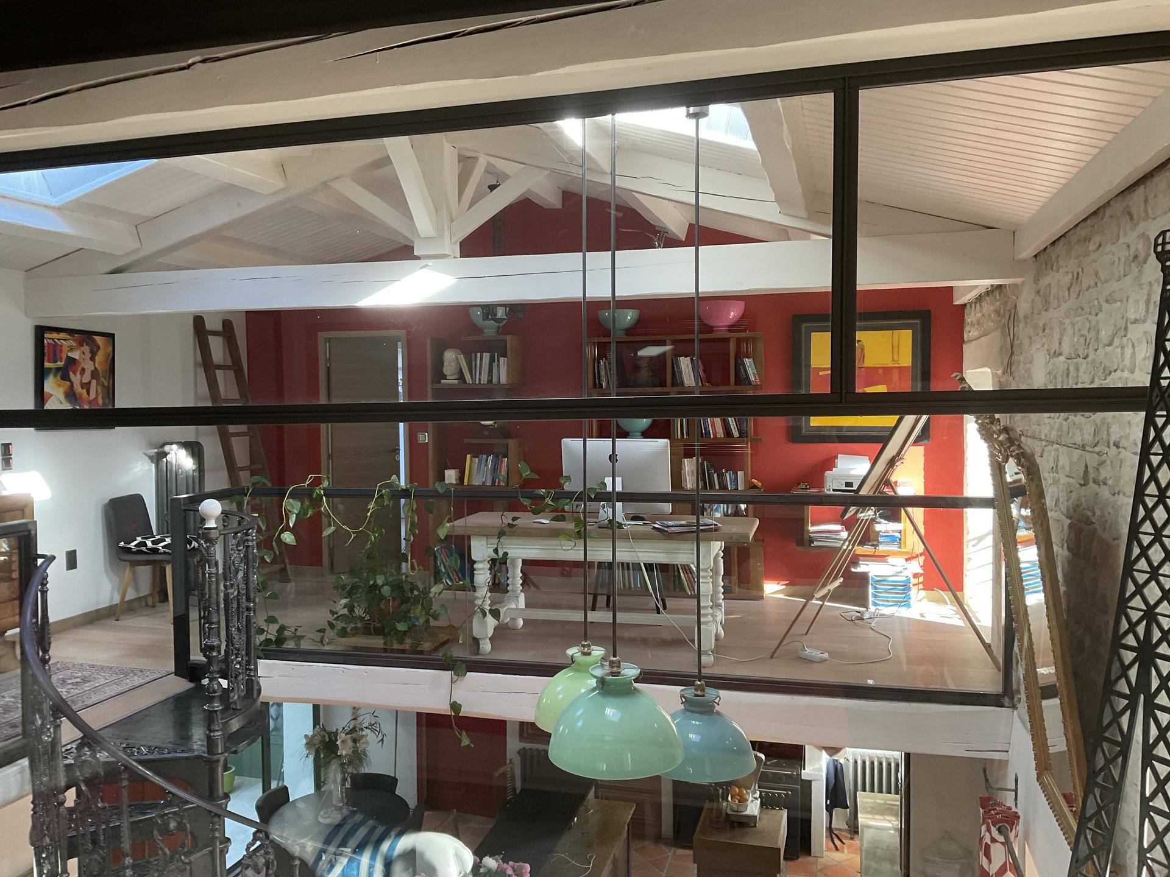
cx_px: 585
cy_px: 438
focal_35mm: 29
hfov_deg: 61.7
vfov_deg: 48.2
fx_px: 980
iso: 80
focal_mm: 3
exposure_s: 1/60
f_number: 1.8
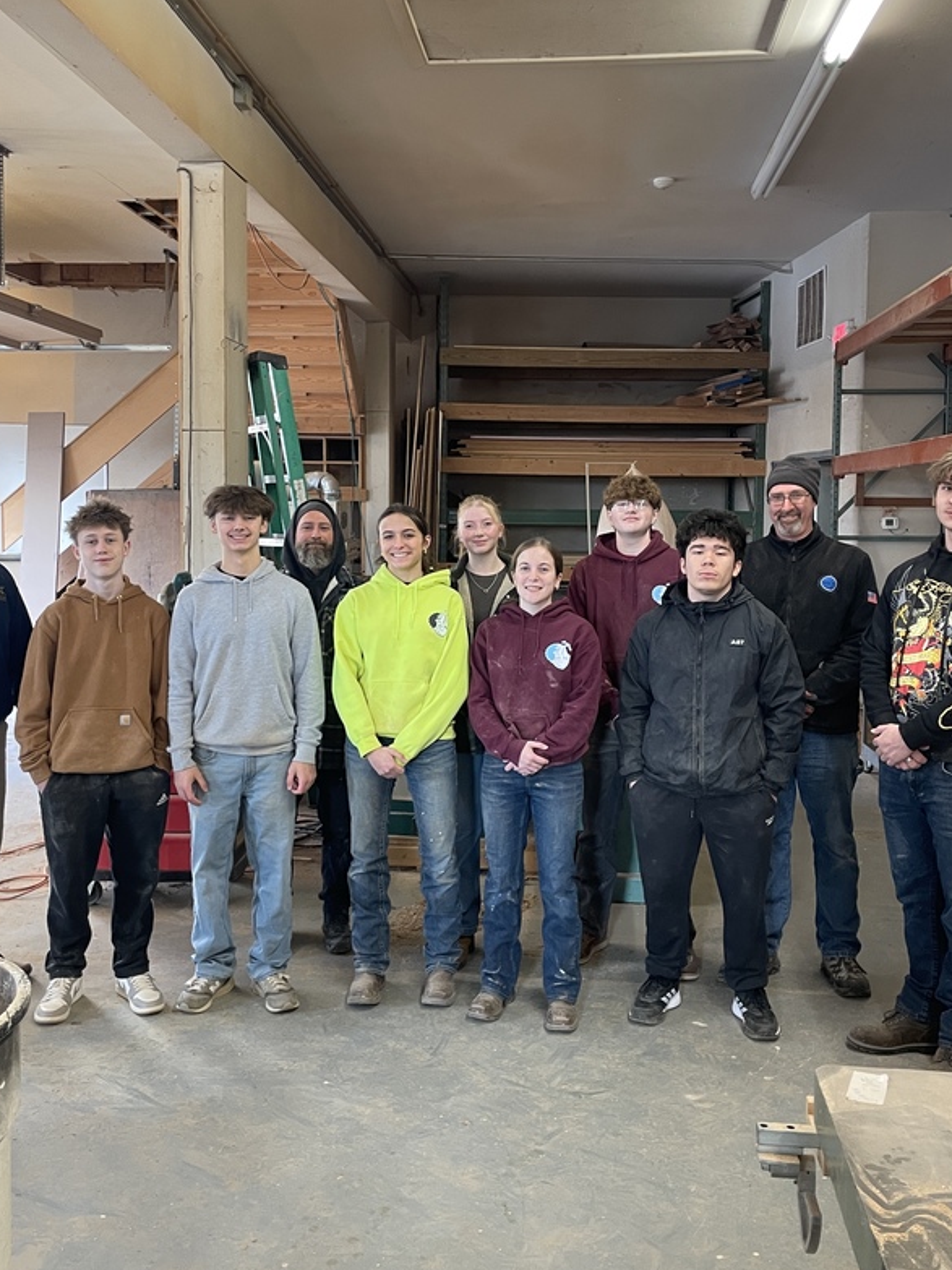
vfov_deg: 53.9
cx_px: 469
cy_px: 594
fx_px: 1247
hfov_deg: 41.8
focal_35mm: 34
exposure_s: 1/60
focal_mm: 4.2
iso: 160
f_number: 1.6
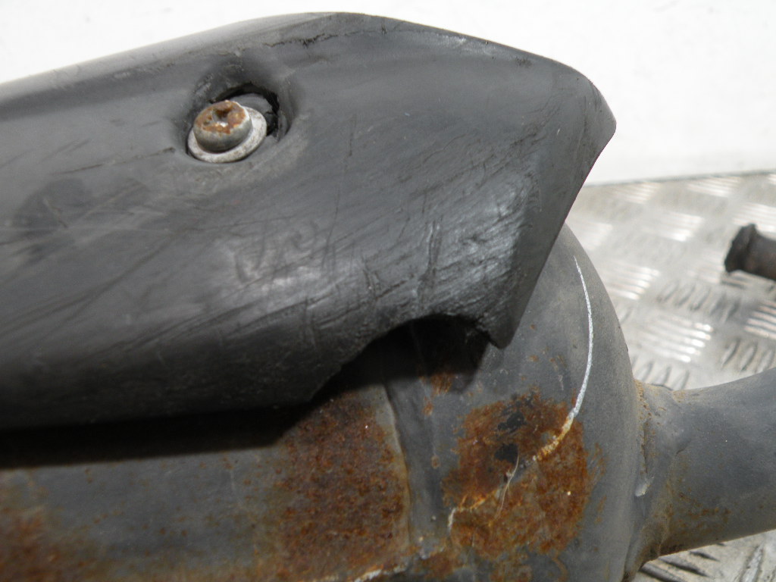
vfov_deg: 42.9
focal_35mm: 33
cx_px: 388
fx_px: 740
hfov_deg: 55.4
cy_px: 291
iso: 111
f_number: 3.2
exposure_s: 1/59.8
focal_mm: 5.8
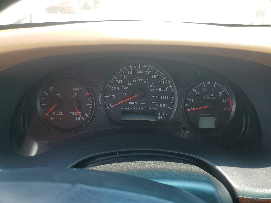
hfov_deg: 67.3
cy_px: 102
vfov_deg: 53.1
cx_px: 136
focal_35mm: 26
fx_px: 204
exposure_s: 1/333
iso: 50
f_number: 1.5
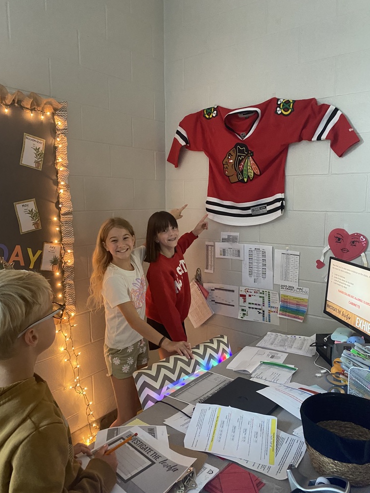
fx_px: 385
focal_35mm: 27
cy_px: 252
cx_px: 190
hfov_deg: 51.4
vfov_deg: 65.3
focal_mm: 4.25
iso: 500
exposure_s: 1/30
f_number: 1.8
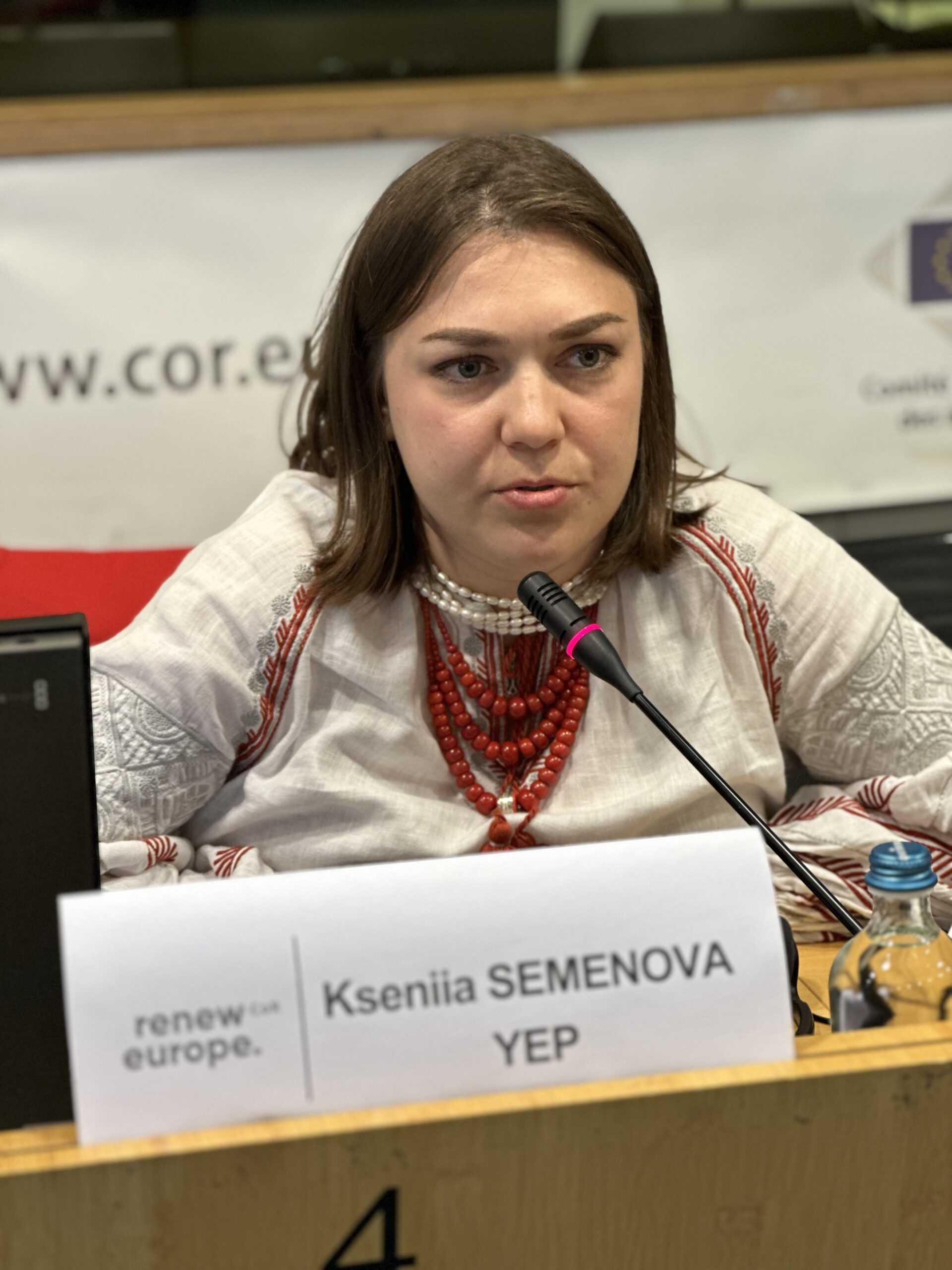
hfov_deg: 19.1
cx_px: 476
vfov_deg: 25.3
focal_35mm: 77
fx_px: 2824
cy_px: 635
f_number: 2.8
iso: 200
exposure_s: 1/33
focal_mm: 9
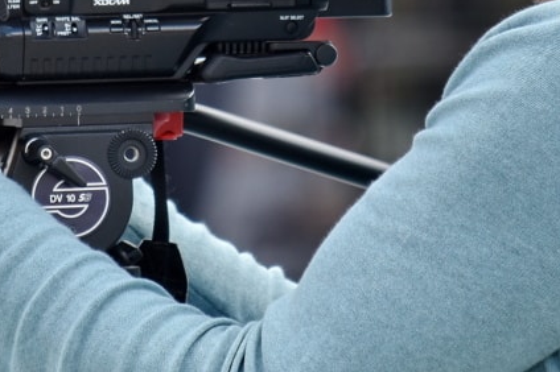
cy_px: 15
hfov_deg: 2.2
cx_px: 173
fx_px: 14533
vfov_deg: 1.5
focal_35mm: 935
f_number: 5.3
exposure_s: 1/400
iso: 160
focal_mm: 220
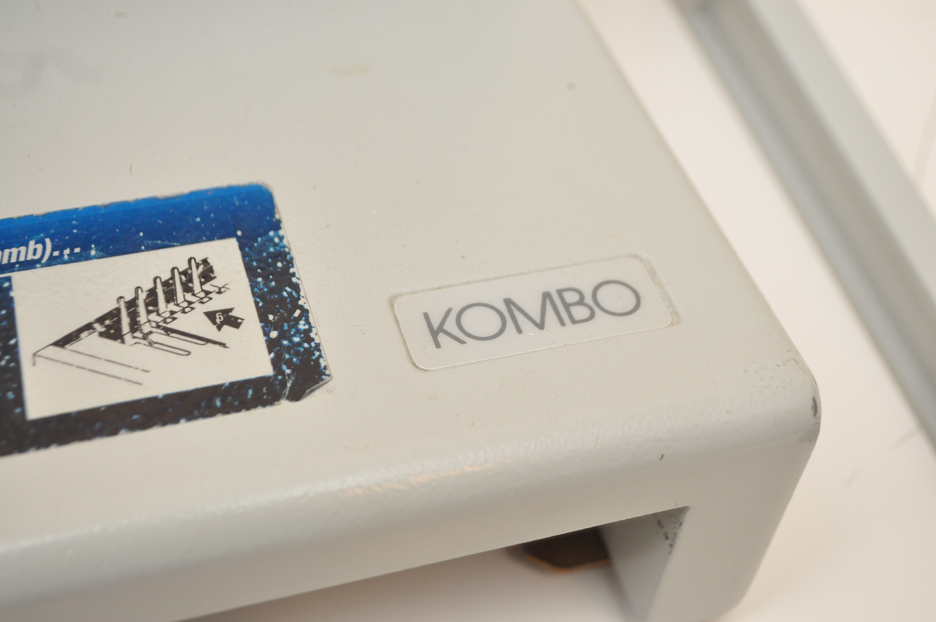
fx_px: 1324
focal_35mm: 51
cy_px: 311
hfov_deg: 38.9
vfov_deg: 26.4
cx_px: 468
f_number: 6.3
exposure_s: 1/15
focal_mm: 34
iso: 800
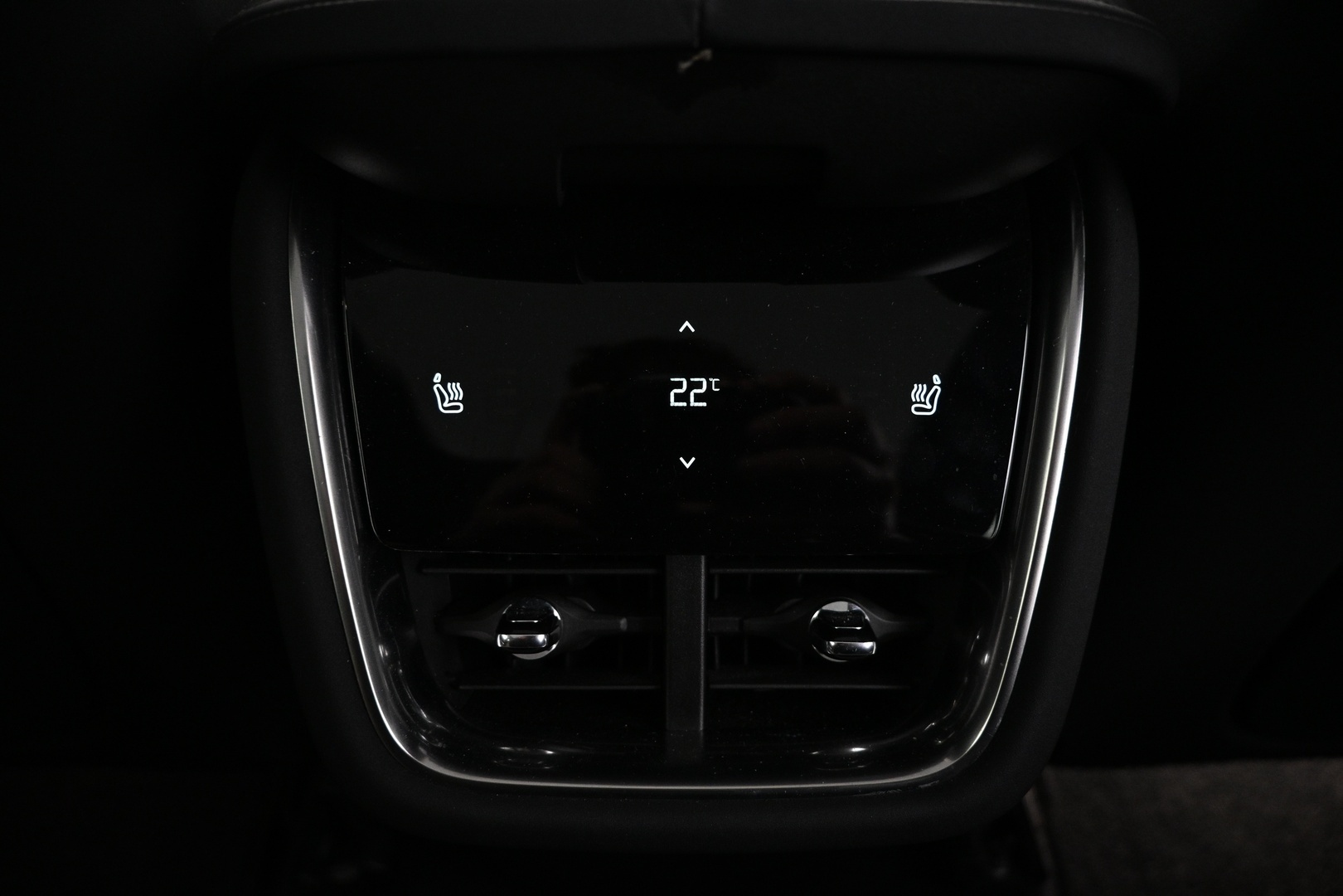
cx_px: 672
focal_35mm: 24
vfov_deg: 53.1
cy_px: 448
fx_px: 895
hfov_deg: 73.7
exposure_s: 1/13
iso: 1600
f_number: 3.5
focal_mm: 16
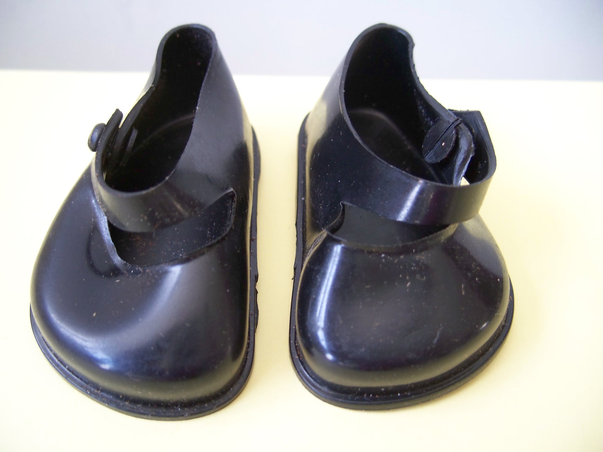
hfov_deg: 50.1
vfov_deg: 38.7
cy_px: 226
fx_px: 645
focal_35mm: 37
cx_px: 302
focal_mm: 7.8
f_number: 2.8
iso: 200
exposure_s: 1/15
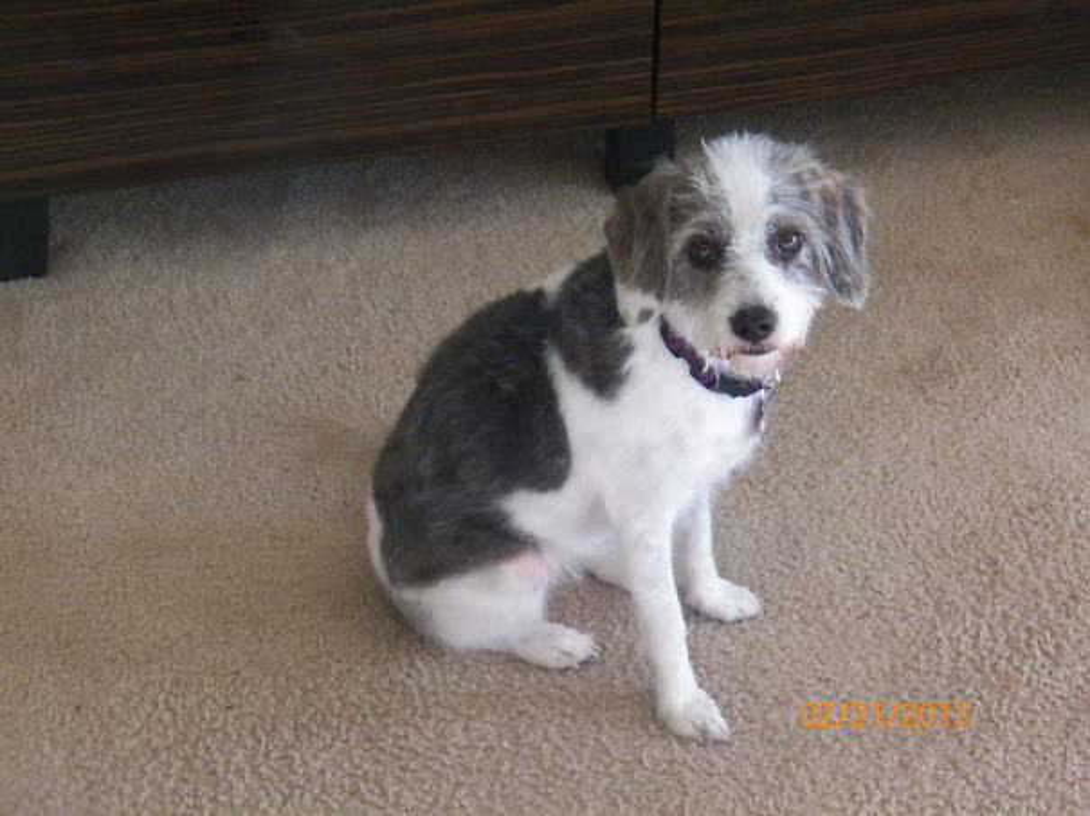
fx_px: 2675
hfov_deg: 23.0
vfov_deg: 17.3
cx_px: 545
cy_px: 408
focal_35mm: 85
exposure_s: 1/40
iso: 500
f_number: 3.6
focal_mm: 15.2
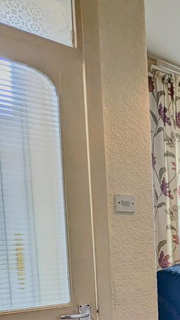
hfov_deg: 19.1
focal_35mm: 41
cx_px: 351
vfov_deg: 46.5
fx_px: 348
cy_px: 261
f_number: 2.2
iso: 55
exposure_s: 1/122
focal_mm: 2.35
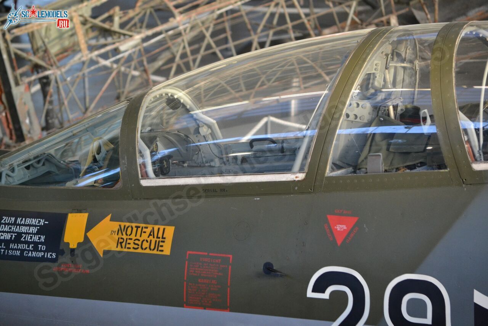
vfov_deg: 5.4
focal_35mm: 255
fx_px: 3456
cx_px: 244
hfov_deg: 8.1
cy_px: 163
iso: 1800
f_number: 5
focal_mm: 170
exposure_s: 1/125
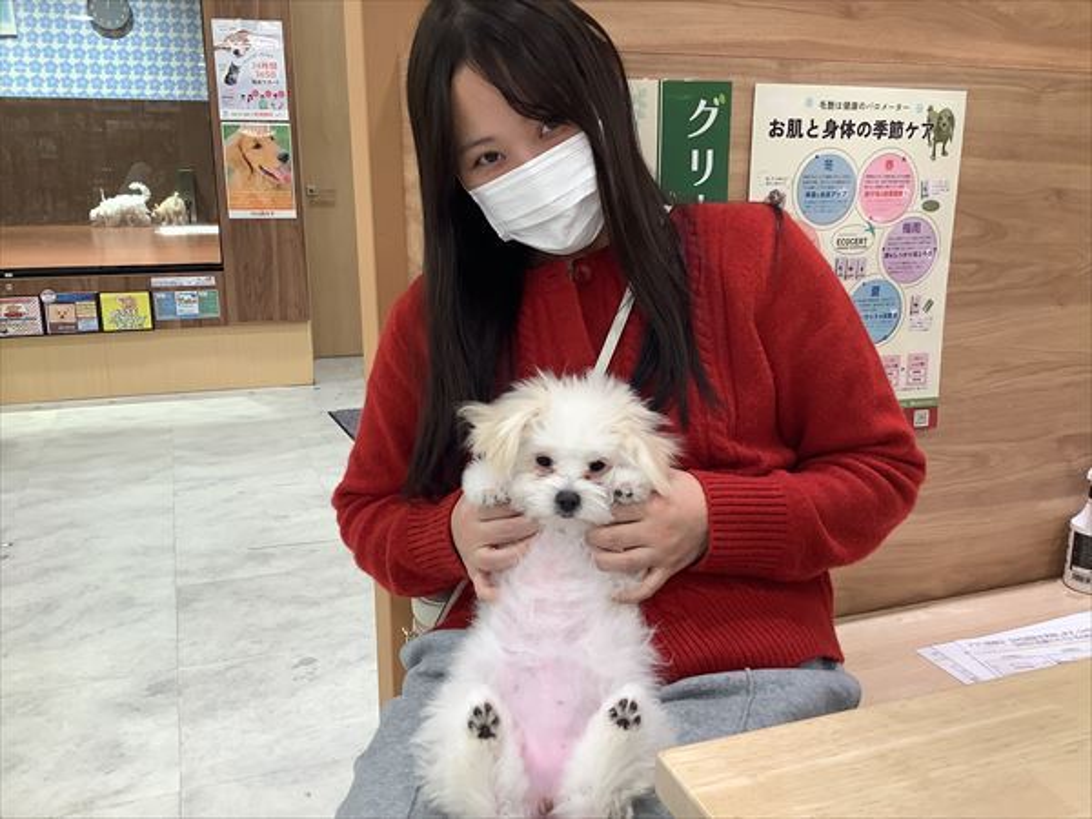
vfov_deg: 45.4
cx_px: 546
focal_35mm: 31
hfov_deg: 58.4
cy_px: 410
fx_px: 978
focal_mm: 3.3
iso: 50
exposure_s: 1/50
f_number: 2.4
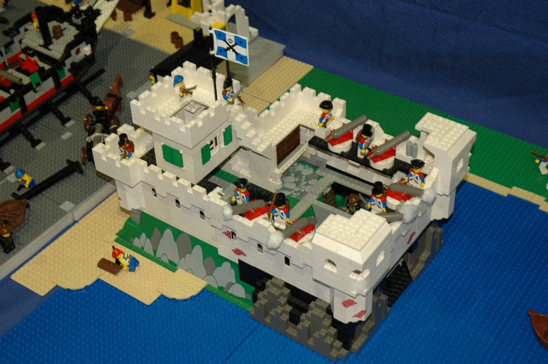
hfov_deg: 30.5
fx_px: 1004
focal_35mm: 66
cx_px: 274
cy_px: 182
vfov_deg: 20.6
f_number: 6.3
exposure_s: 1/15
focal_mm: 44
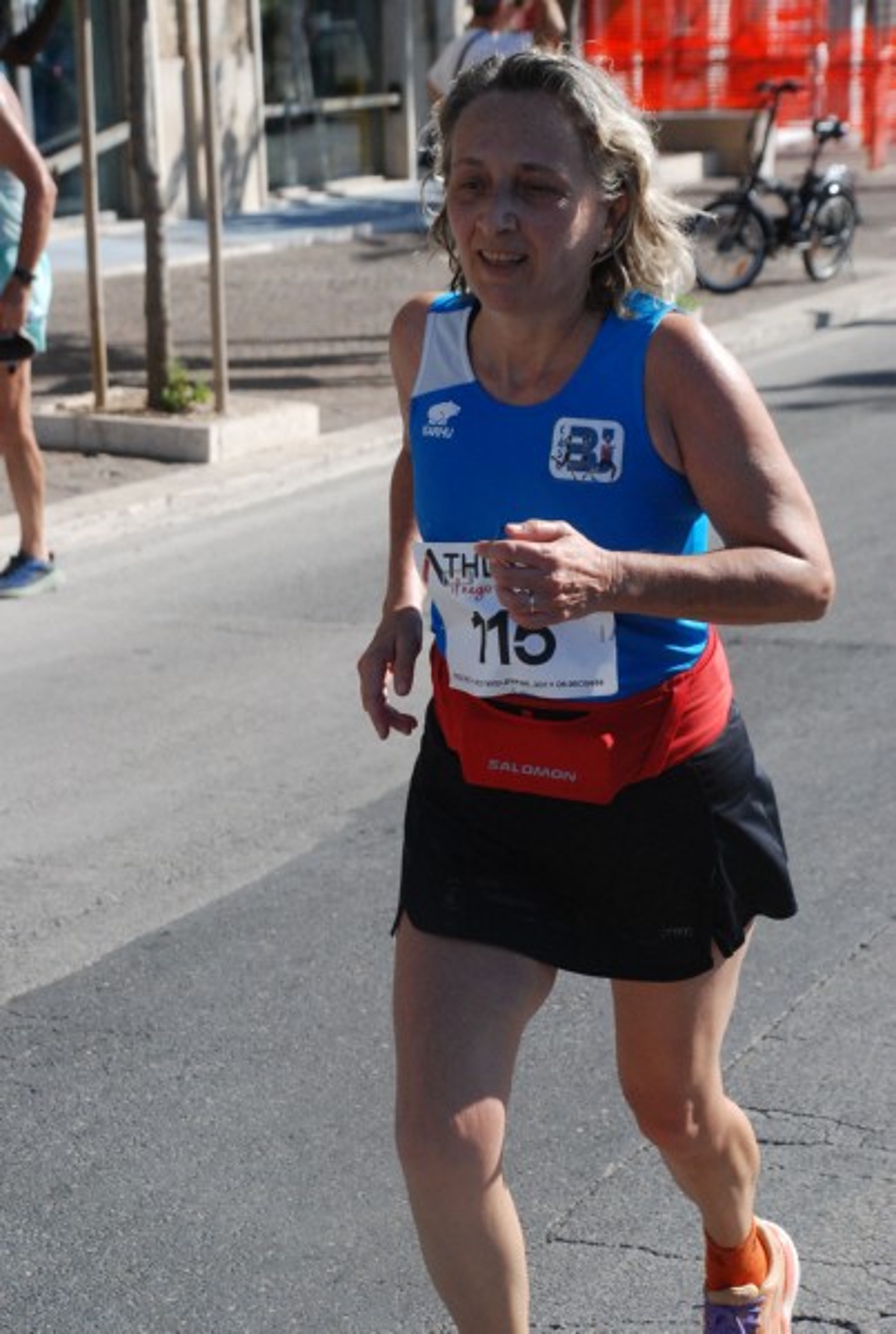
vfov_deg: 21.9
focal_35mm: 93
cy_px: 667
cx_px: 448
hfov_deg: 14.8
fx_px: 3454
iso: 1000
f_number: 7.1
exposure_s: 1/1600
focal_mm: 62
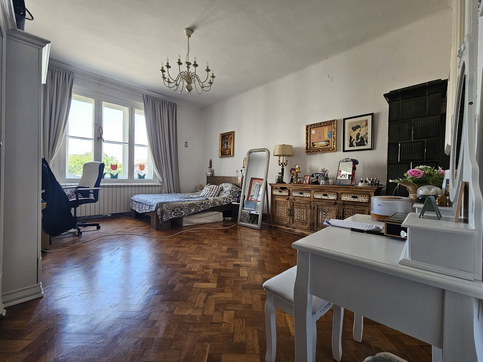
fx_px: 181
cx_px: 242
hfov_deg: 106.2
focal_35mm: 13
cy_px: 181
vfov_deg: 89.9
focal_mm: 2.2
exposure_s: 1/70.8
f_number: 2.2
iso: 125
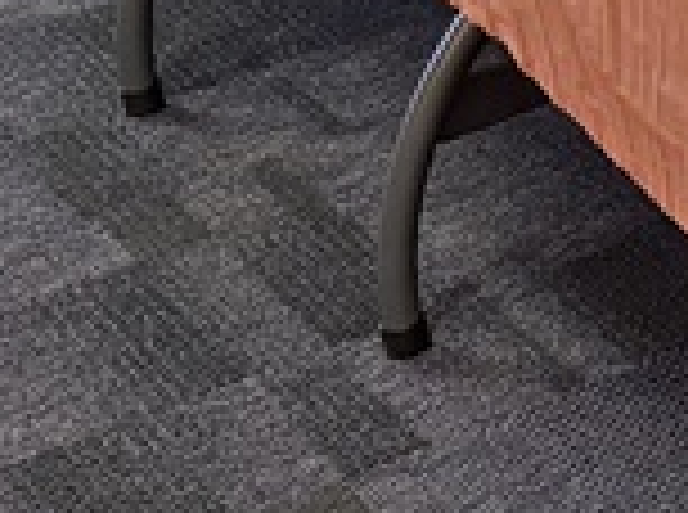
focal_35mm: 161
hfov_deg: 9.0
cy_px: -814
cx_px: 2284
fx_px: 3192
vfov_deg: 8.3
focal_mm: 6.76
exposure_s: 1/40
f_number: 1.78
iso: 800
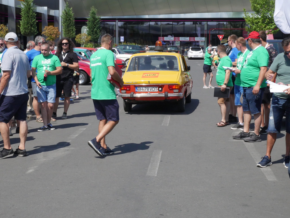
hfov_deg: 27.7
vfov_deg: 21.0
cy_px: 104
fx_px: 587
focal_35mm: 70
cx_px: 124
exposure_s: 1/2000
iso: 1600
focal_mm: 28
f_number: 10
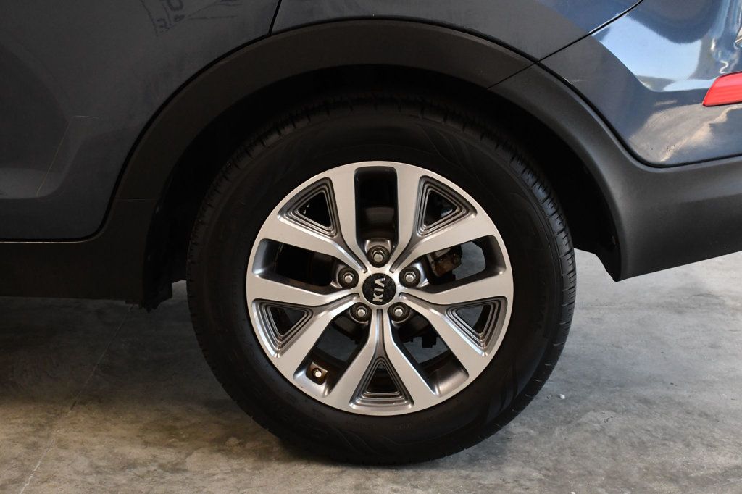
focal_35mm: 57
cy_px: 247
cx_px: 371
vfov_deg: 23.8
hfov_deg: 35.1
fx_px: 1174
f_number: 9
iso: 2500
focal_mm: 38
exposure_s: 1/320
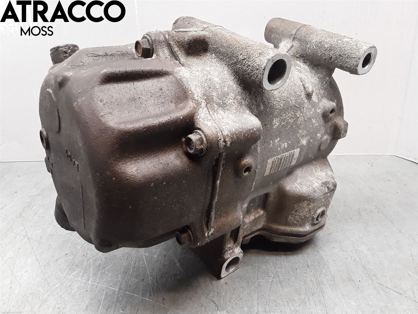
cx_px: 209
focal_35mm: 28
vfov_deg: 49.7
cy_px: 157
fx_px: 338
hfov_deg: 63.4
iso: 80
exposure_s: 1/50
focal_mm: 2.91
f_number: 1.9
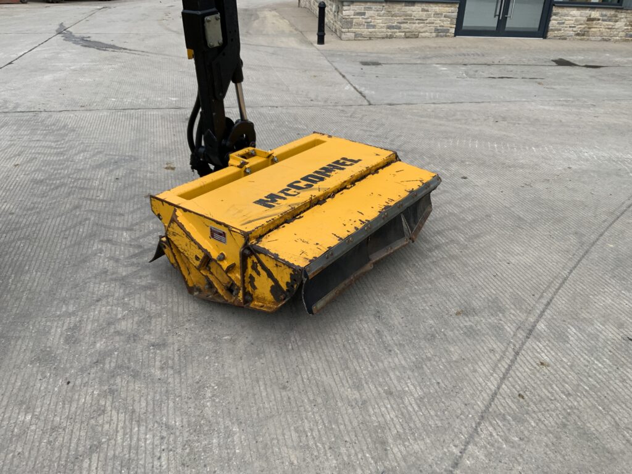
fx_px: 529
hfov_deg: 61.7
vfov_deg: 48.2
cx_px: 316
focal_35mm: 29
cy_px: 237
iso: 16
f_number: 1.8
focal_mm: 3
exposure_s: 1/792
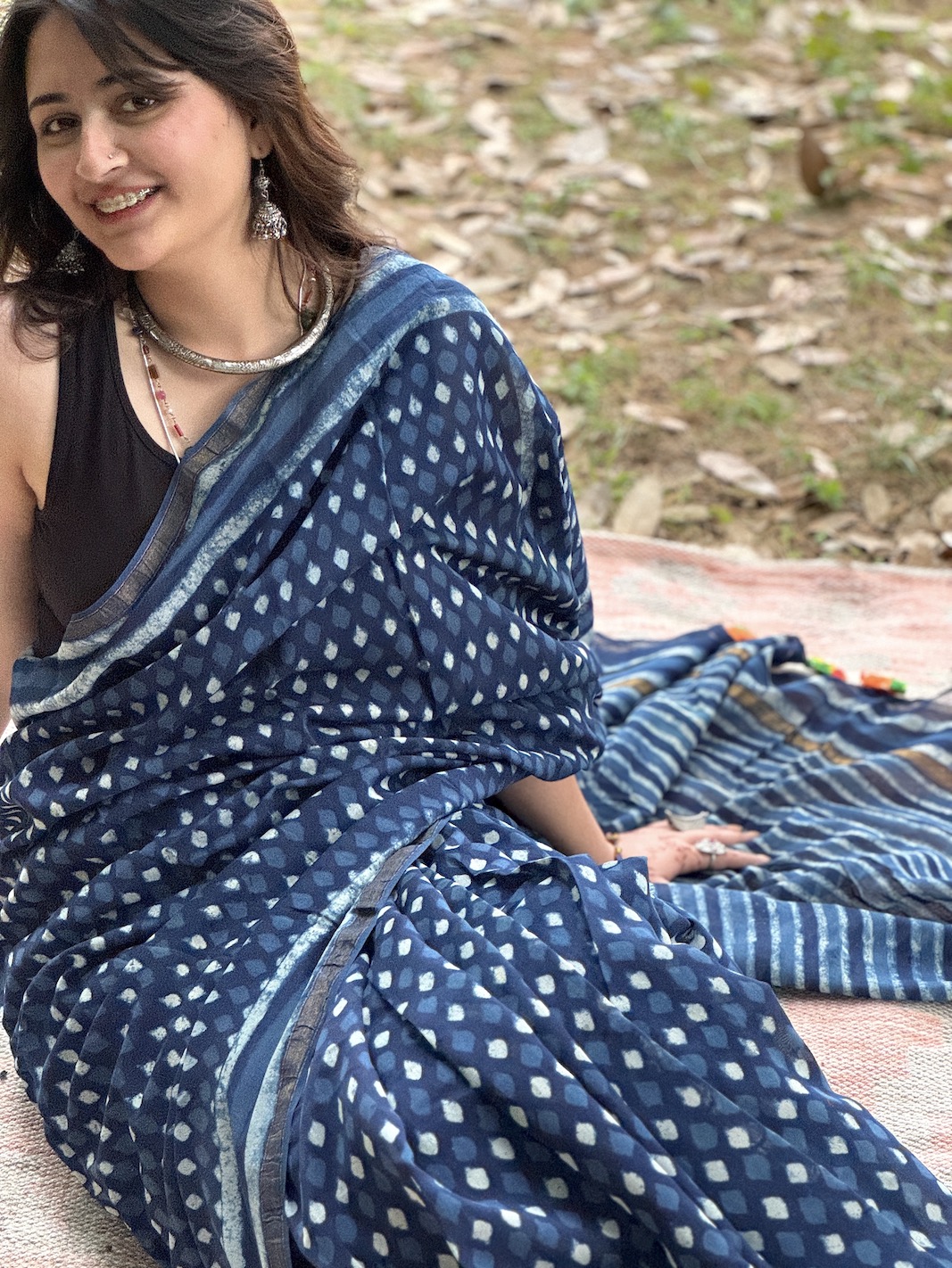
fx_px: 2823
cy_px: 634
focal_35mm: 77
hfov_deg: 19.1
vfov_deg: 25.3
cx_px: 476
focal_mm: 9
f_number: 2.8
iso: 500
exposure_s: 1/60
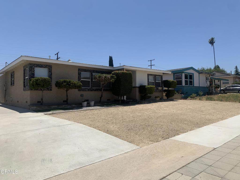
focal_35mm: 26
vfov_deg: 53.1
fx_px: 180
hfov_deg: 67.3
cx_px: 120
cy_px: 90
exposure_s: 1/4098
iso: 25
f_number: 1.8
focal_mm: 4.25
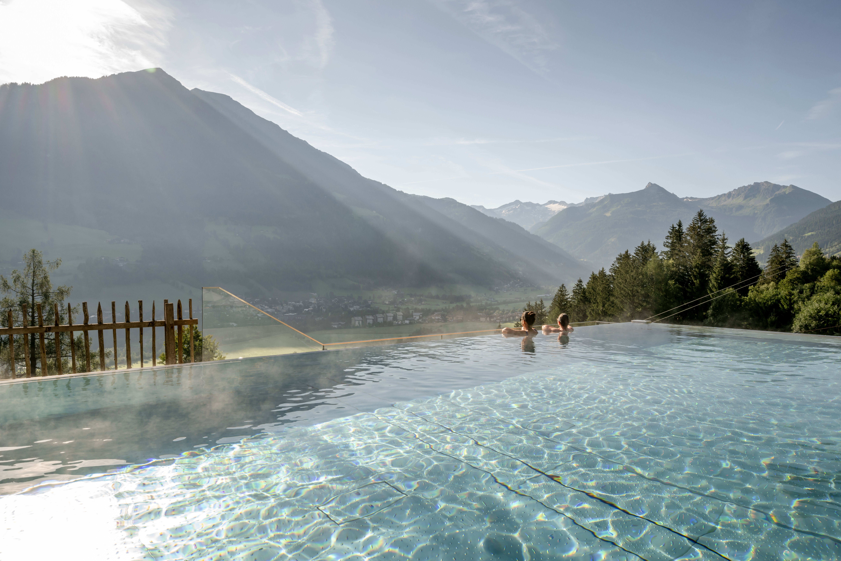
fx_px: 526
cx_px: 420
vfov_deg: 56.1
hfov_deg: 77.3
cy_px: 280
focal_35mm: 22
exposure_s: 1/160
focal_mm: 22.5
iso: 250
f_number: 13
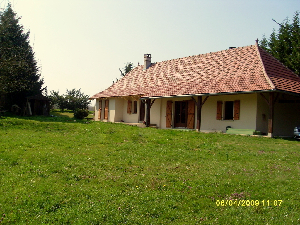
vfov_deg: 40.7
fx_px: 303
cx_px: 150
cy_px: 112
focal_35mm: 35
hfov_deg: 52.6
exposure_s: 1/250
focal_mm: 6.3
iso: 80
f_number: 7
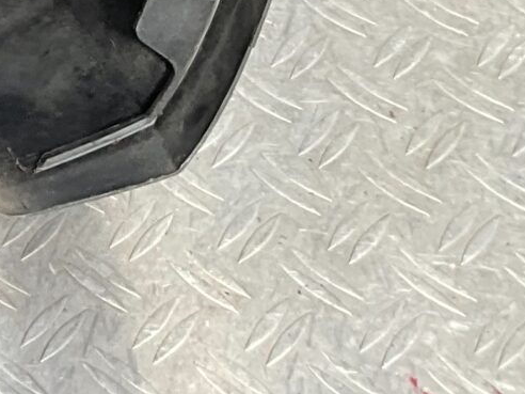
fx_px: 2290
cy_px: -630
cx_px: -705
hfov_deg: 11.1
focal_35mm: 151
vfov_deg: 8.7
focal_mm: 3
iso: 16
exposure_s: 1/141
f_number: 1.8
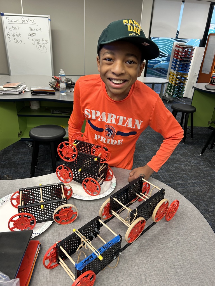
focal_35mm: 26
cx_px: 108
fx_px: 215
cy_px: 143
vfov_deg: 67.3
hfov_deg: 53.1
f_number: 1.5
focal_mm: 5.7
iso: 125
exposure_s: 1/71
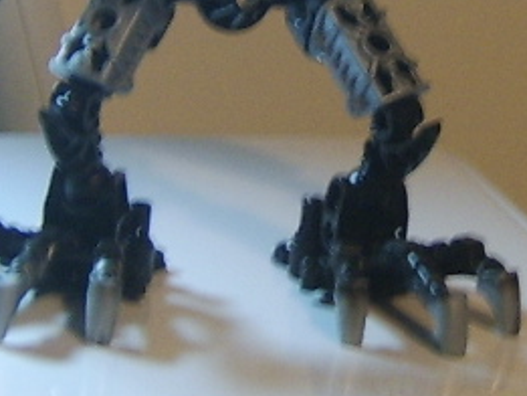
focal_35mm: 76
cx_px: 353
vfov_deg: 18.7
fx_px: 1158
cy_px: -34
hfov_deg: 25.5
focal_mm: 8.13
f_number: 2.7
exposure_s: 1/14
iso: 71
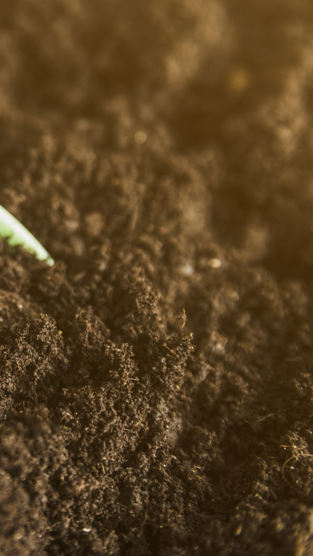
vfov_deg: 18.2
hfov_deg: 10.1
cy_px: 278
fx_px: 1741
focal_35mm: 118
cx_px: -53
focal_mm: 75
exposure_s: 1/50
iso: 800
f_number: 5
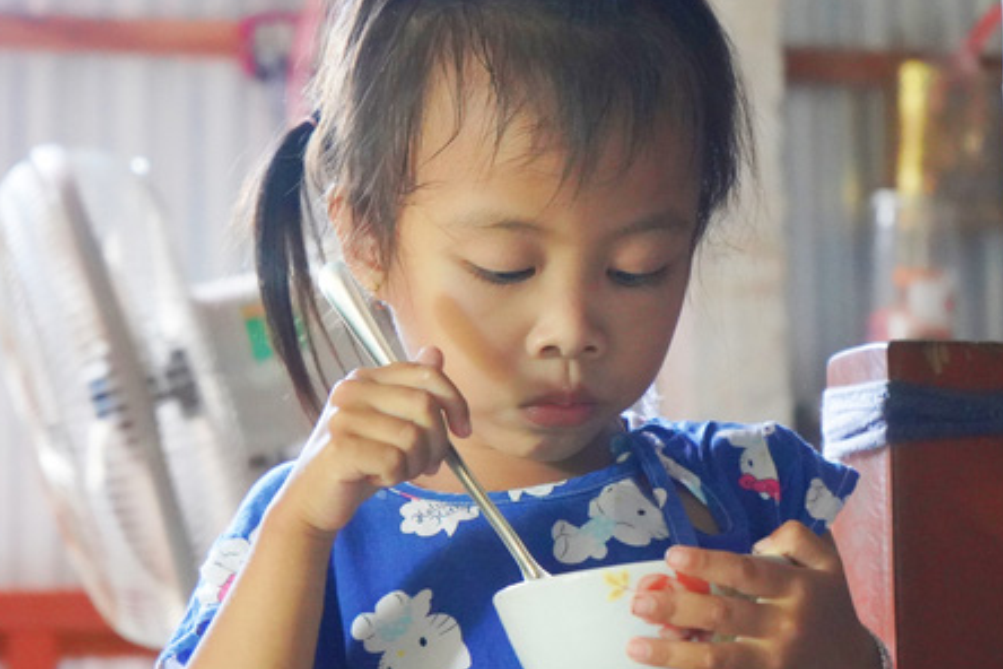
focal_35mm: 104
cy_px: 307
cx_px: 513
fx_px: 2897
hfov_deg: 19.6
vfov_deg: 13.2
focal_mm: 70
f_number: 5.6
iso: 12800
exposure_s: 1/125
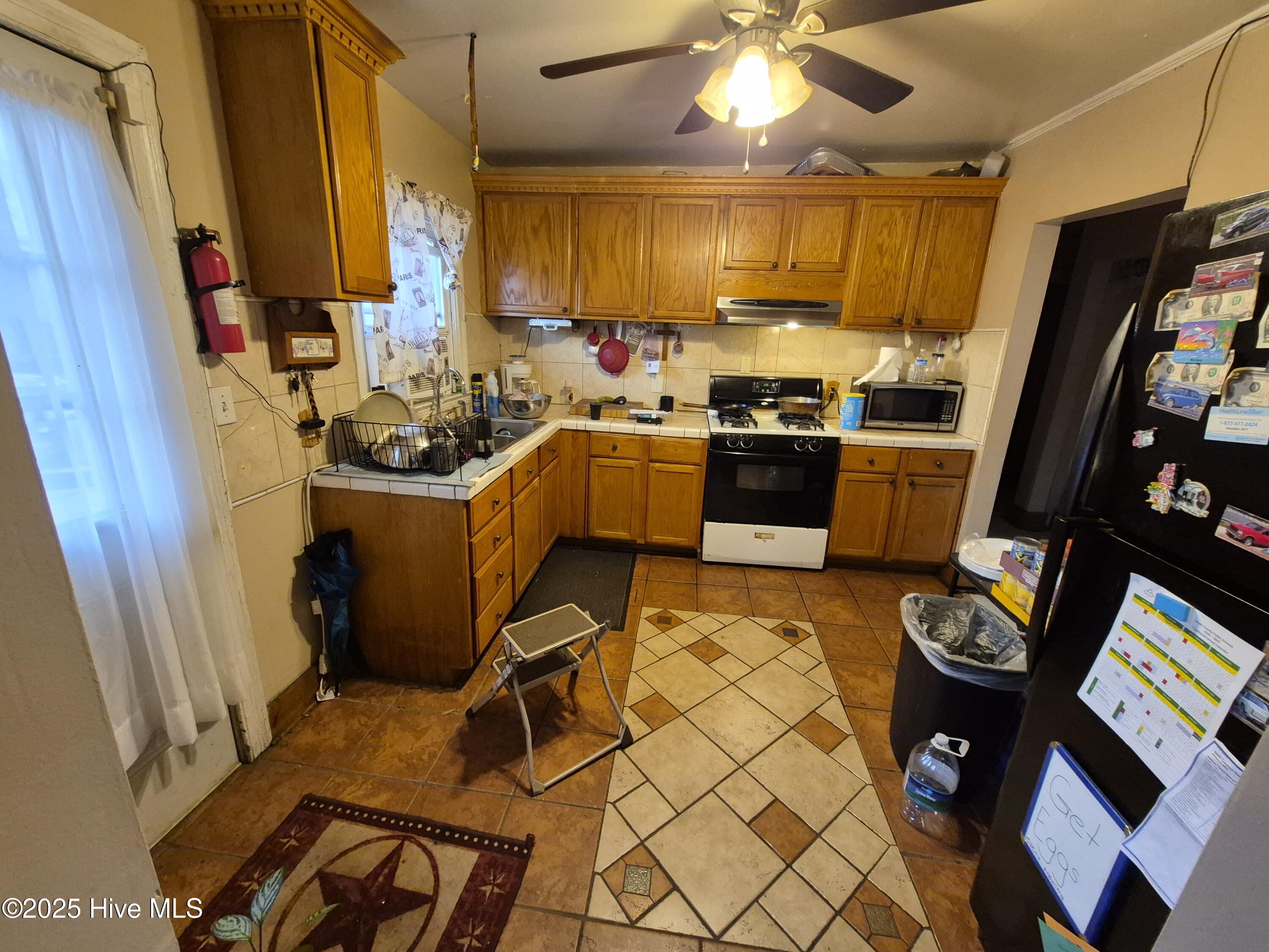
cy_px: 476
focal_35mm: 13
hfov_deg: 106.2
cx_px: 634
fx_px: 477
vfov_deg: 89.9
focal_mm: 1.74
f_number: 2.2
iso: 400
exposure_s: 1/60
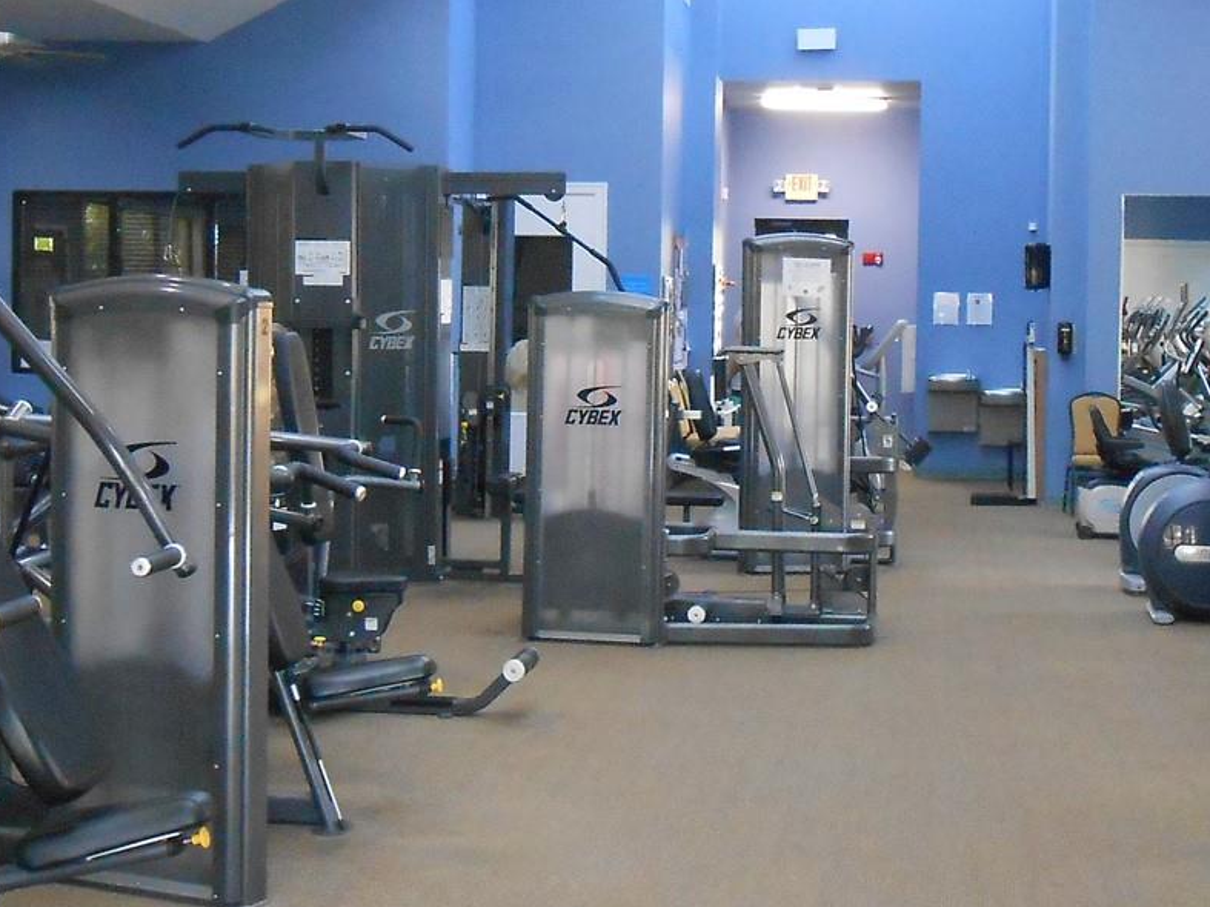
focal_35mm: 61
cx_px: 572
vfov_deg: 24.0
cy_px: 378
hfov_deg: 31.7
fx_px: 2132
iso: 800
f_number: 3.8
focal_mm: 5.3
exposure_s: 1/30
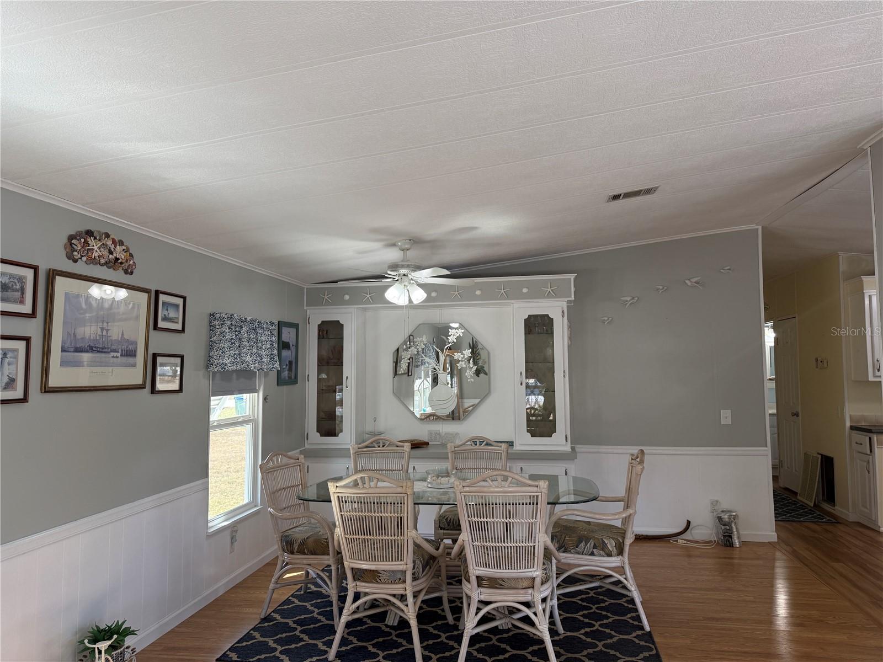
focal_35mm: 24
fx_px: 612
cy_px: 331
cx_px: 442
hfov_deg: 71.6
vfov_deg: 56.8
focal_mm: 6.76
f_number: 1.78
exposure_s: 1/230
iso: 125
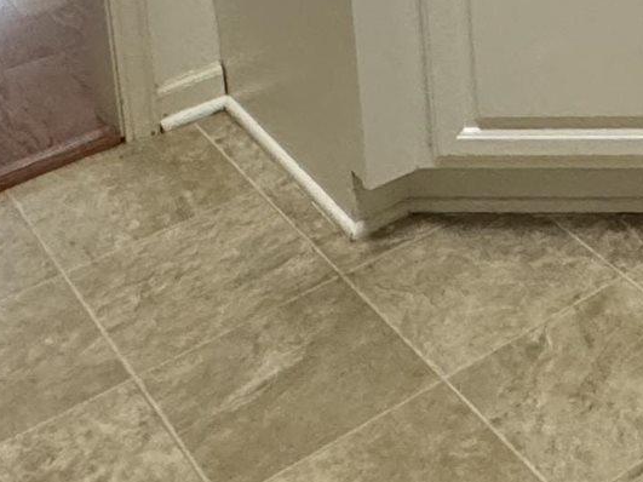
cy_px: -449
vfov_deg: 15.1
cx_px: 802
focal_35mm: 81
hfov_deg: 22.0
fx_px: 1504
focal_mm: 2.22
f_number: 2.2
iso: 320
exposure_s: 1/120
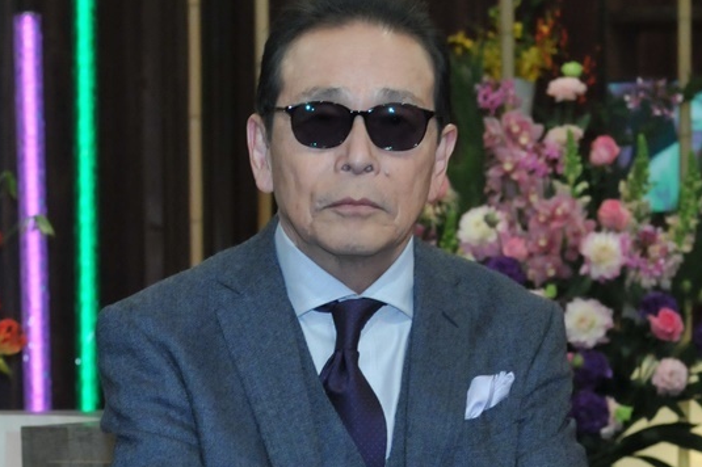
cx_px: 366
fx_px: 1968
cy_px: 213
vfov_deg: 13.5
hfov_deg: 20.2
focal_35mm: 101
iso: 1000
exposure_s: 1/200
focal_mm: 60
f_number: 6.3
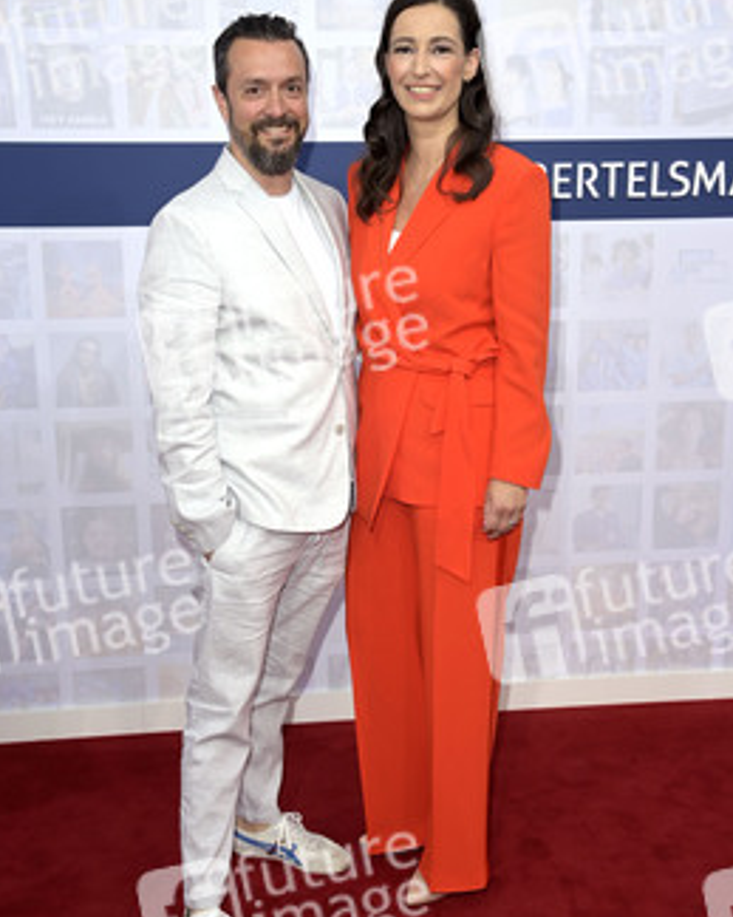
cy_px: 475
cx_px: 365
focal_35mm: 44
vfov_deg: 42.0
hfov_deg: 34.1
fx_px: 1194
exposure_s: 1/200
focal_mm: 38
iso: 640
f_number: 7.1
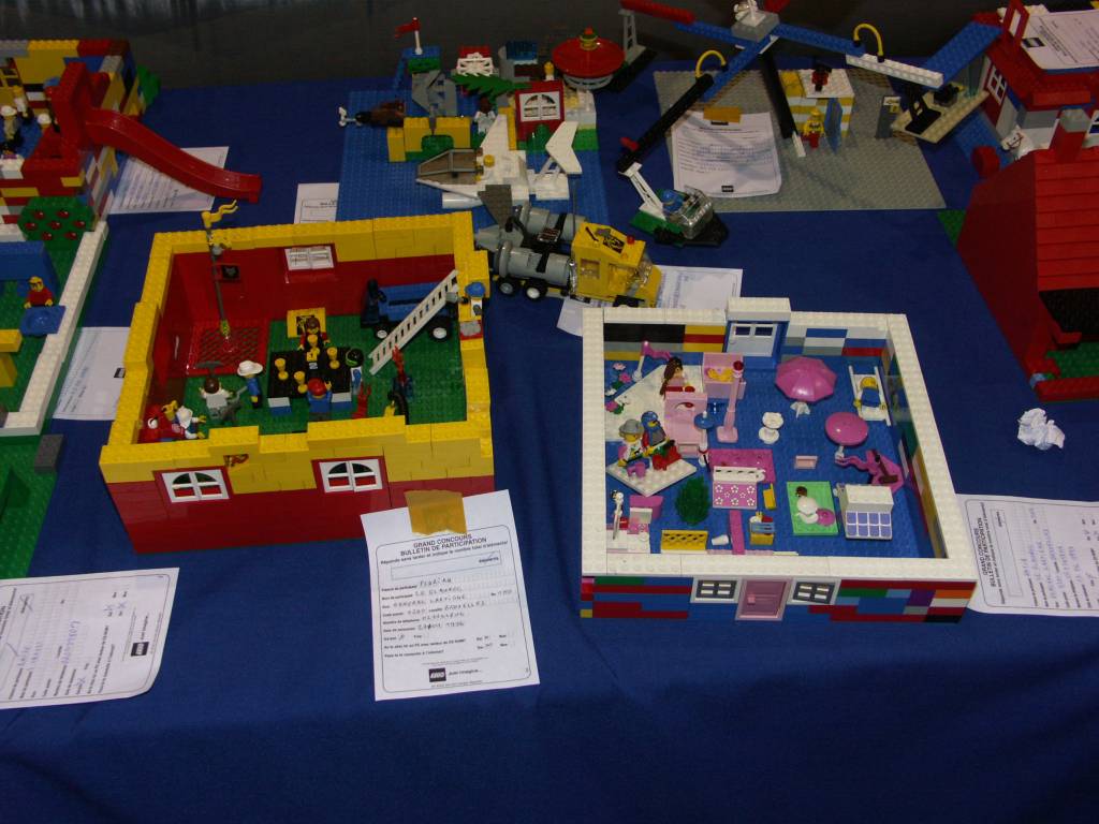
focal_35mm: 36
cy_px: 412
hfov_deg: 51.4
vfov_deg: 39.7
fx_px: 1143
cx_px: 550
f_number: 2.8
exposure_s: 1/50
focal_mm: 9.36
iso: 200
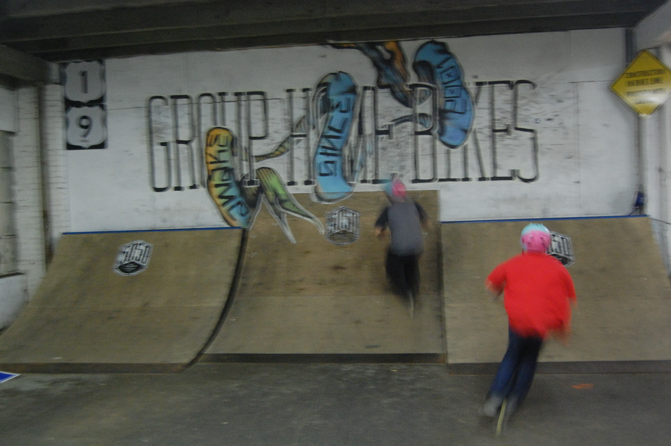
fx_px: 670
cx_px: 336
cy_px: 223
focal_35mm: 36
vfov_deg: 36.8
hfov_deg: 53.2
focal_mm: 24
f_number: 4
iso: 1600
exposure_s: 1/8
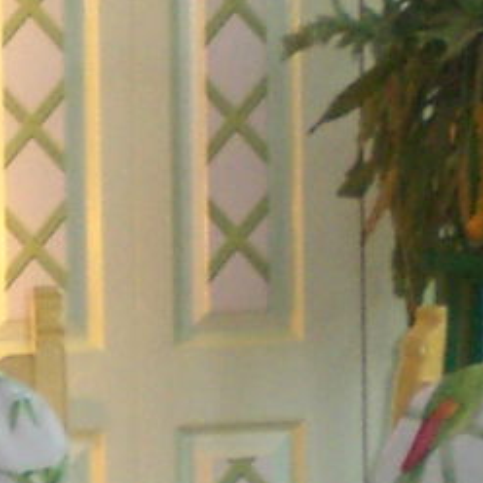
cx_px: 142
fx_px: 3426
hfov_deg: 8.1
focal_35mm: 217
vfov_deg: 8.1
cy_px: 247
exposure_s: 1/60
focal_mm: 6.3
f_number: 3.1
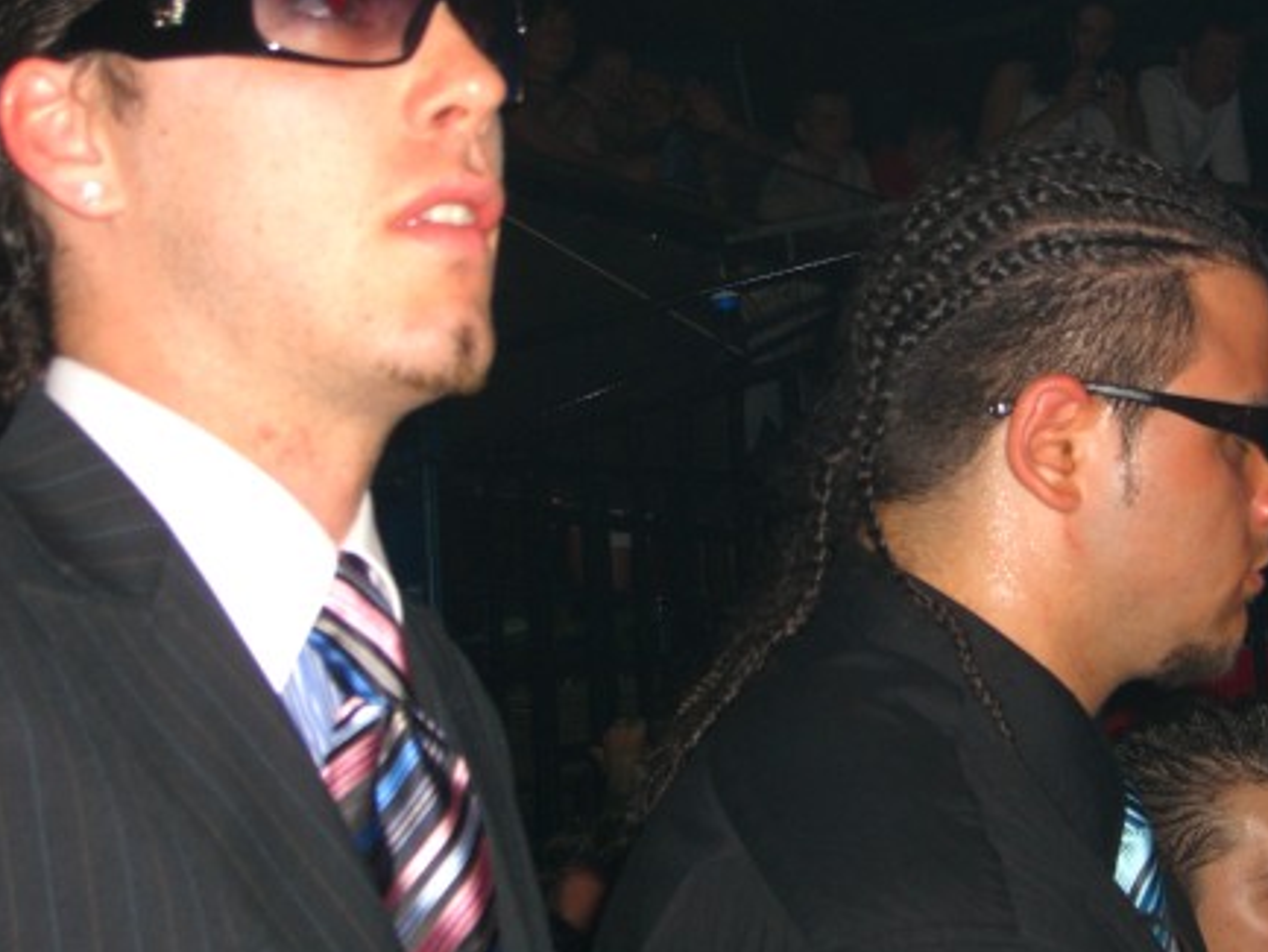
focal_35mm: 79
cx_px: 849
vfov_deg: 18.7
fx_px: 2895
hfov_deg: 24.6
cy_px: 419
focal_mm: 11.8
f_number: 3.6
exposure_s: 1/60
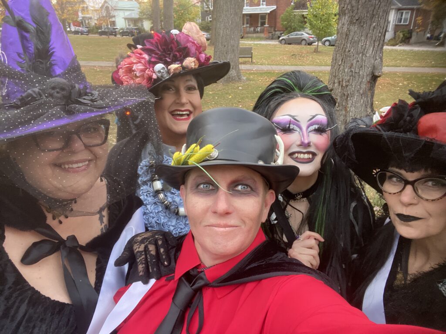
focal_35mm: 23
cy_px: 167
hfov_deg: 73.9
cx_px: 223
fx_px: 296
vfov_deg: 58.9
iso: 250
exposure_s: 1/60
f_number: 2.2
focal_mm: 2.71
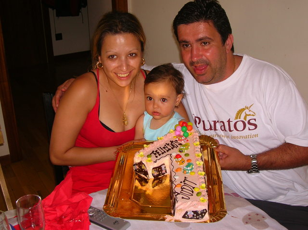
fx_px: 409
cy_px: 115
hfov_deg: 41.3
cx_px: 154
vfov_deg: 31.5
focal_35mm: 46
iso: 50
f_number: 3.2
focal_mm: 7.7
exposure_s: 1/60.1
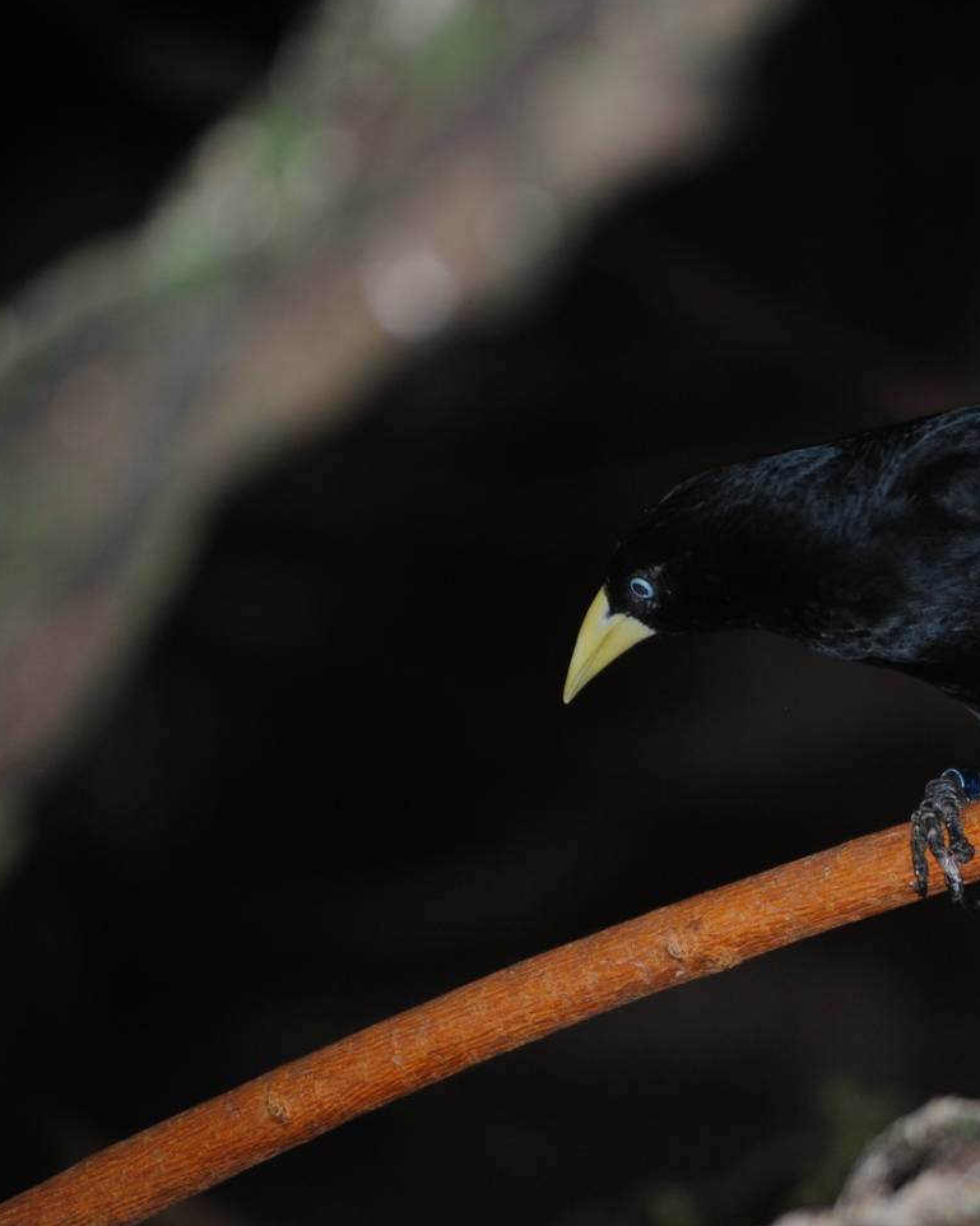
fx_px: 9866
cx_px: 904
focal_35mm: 272
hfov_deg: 5.7
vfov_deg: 7.1
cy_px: 676
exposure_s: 1/60
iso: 200
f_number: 4.8
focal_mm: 116
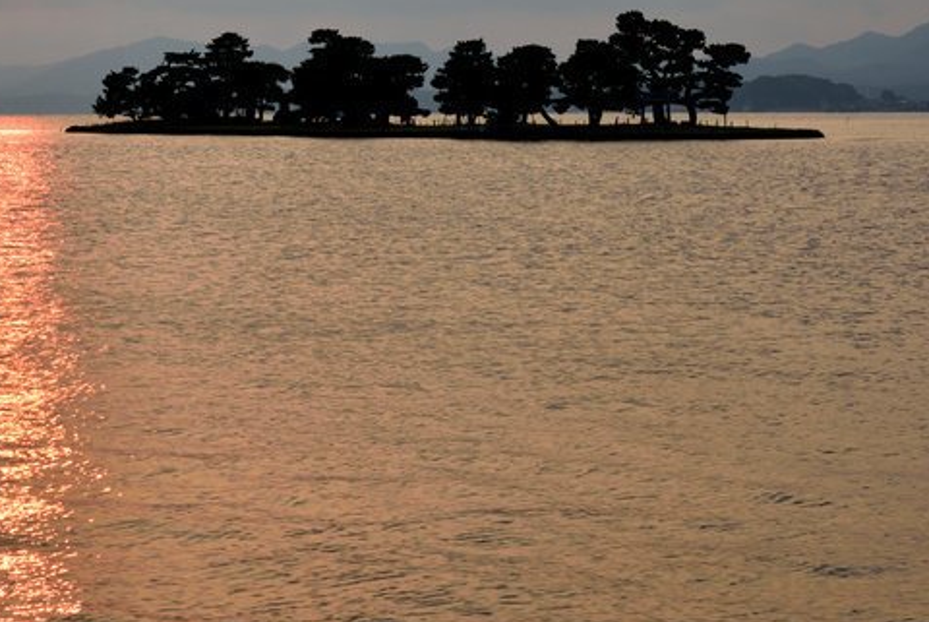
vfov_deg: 12.4
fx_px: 2841
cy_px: 40
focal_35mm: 110
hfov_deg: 18.1
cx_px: 2
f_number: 16
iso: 200
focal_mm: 55
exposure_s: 1/100
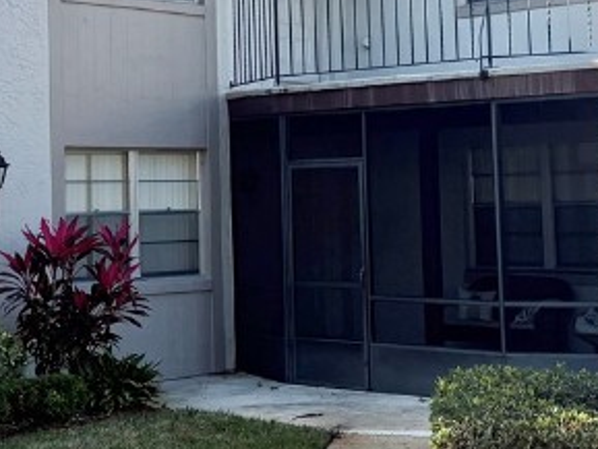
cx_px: 215
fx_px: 1469
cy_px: 66
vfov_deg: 17.2
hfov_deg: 22.9
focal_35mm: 85
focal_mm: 6.76
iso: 100
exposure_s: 1/2370
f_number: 1.78
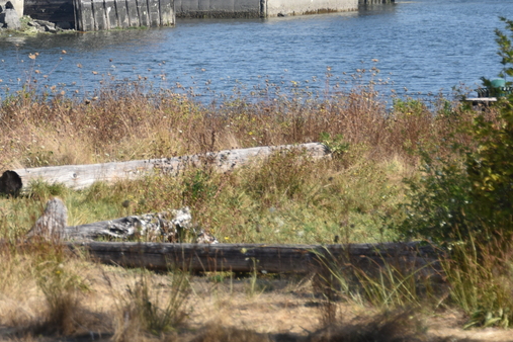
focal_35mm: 366
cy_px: -27
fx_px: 5215
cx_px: -9
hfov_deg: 5.6
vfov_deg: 3.8
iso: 100
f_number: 6.3
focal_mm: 145
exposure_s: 1/320
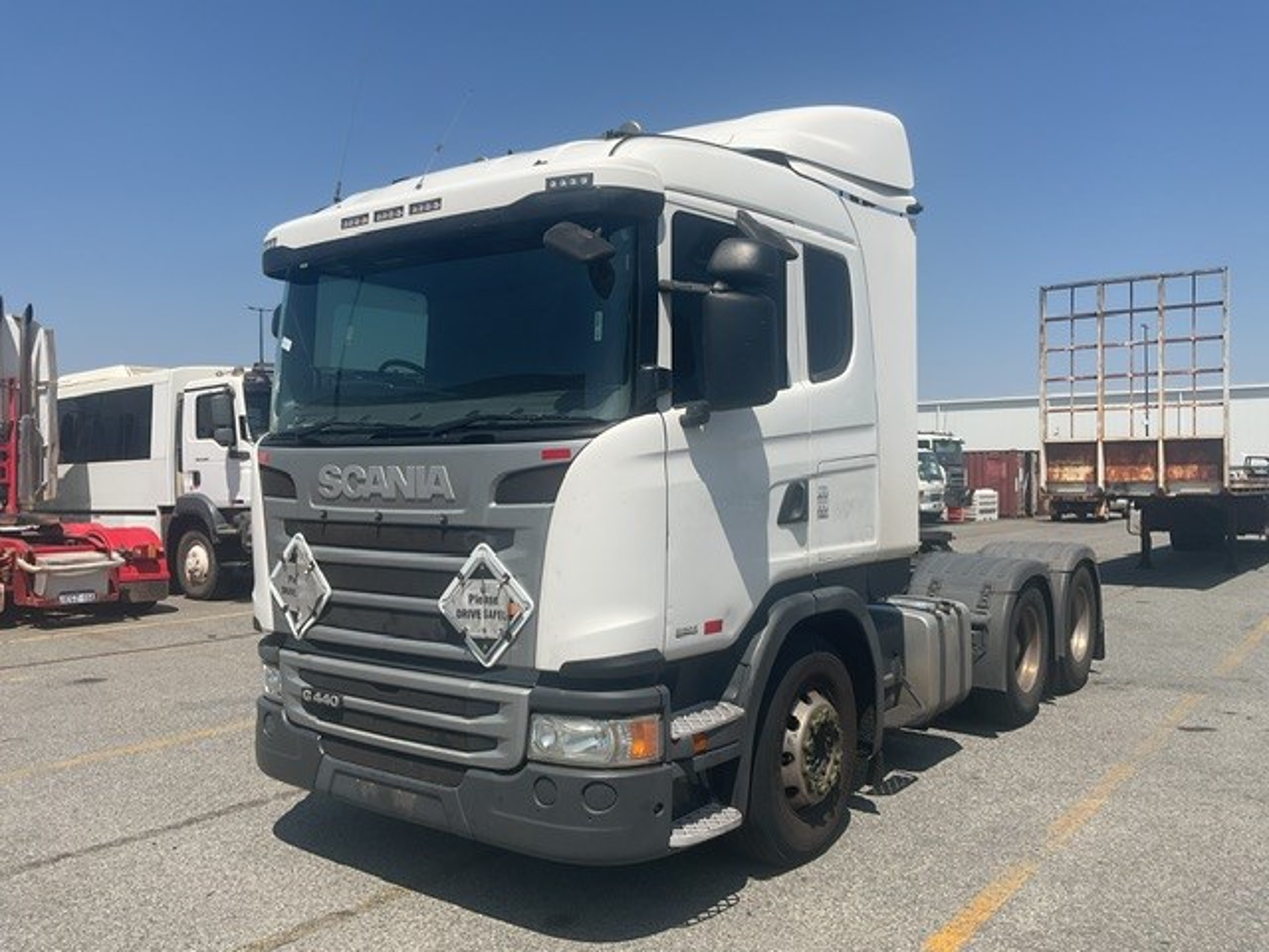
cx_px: 634
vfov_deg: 48.2
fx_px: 1063
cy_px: 476
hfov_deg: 61.7
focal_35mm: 29
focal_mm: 3
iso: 16
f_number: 1.8
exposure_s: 1/3125
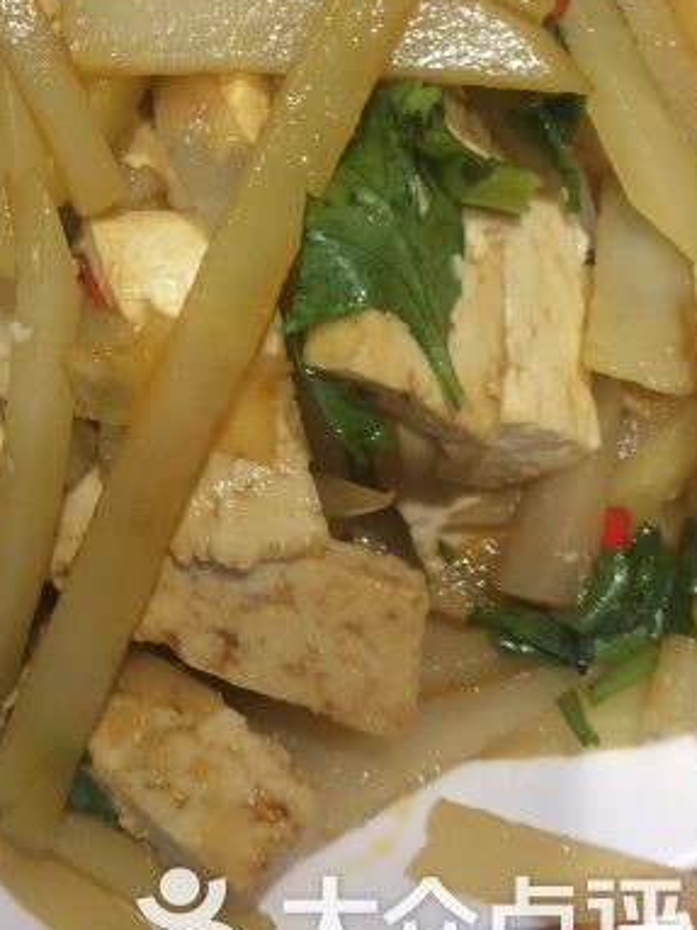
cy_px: 202
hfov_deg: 26.8
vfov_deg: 35.2
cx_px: 108
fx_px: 1424
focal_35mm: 53
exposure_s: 1/50
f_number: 2.2
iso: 50
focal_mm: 4.15
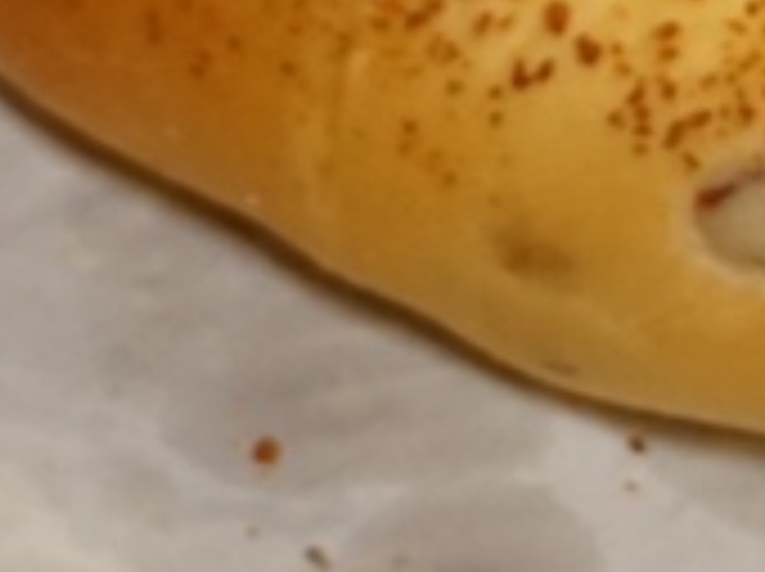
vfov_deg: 6.2
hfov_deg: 7.9
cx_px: 1809
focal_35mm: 235
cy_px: -304
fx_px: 5184
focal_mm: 27
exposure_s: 1/160
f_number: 4.5
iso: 1000
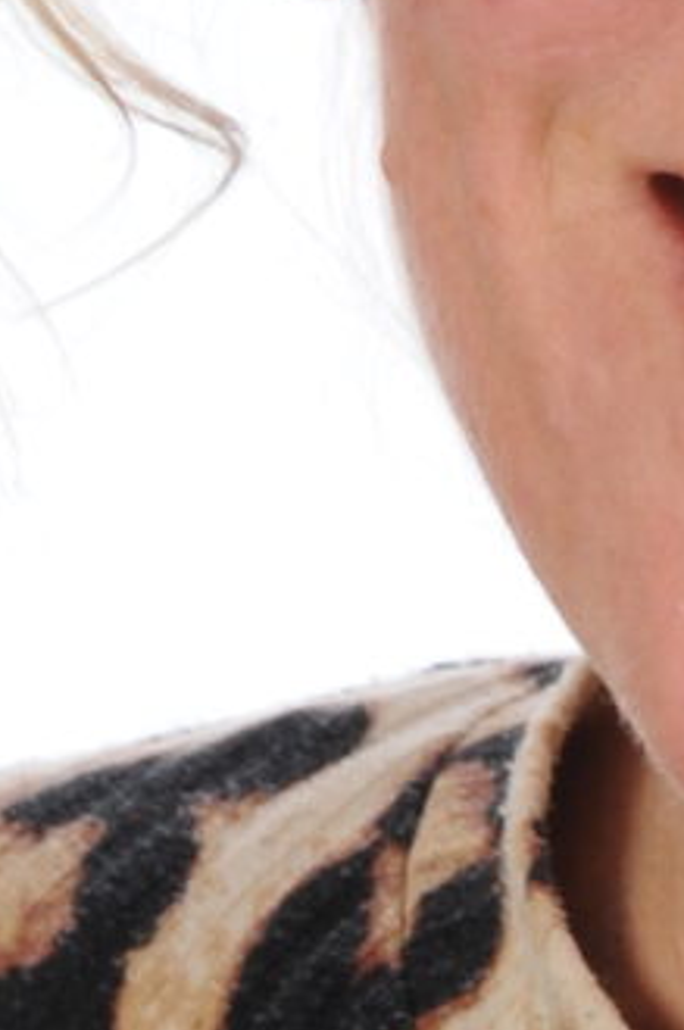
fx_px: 30646
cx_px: 1046
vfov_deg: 1.9
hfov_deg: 1.3
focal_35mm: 1072
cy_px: 805
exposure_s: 1/160
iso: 200
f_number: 11
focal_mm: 92
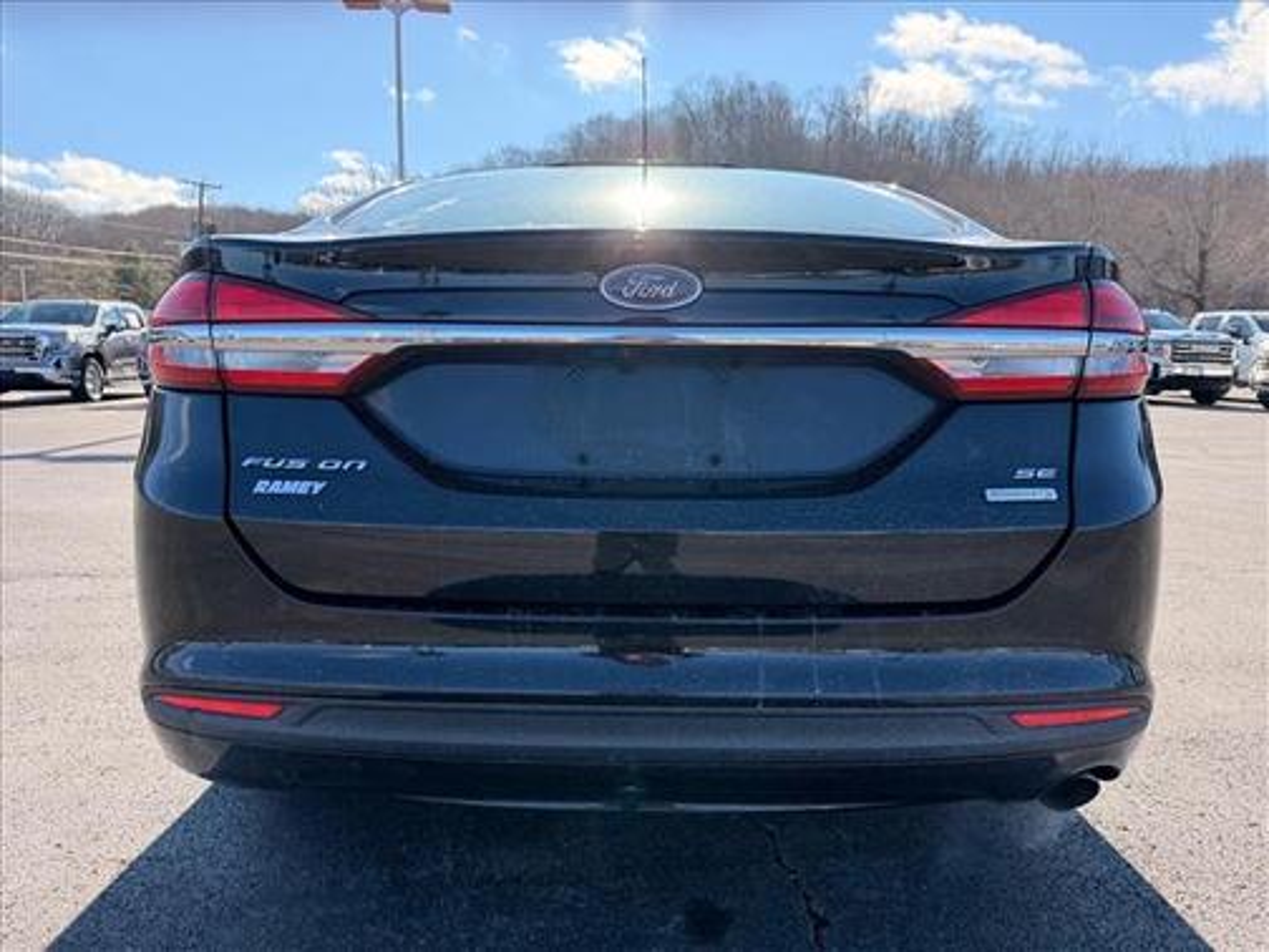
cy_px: 476
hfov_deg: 71.6
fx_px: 880
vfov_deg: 56.8
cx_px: 634
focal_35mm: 24
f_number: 1.78
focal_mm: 6.76
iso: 100
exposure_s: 1/1553
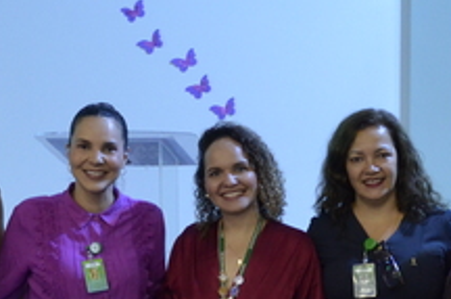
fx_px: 1250
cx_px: 186
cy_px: 309
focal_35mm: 100
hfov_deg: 20.4
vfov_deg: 13.4
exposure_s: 1/30
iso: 1400
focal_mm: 18
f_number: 3.5
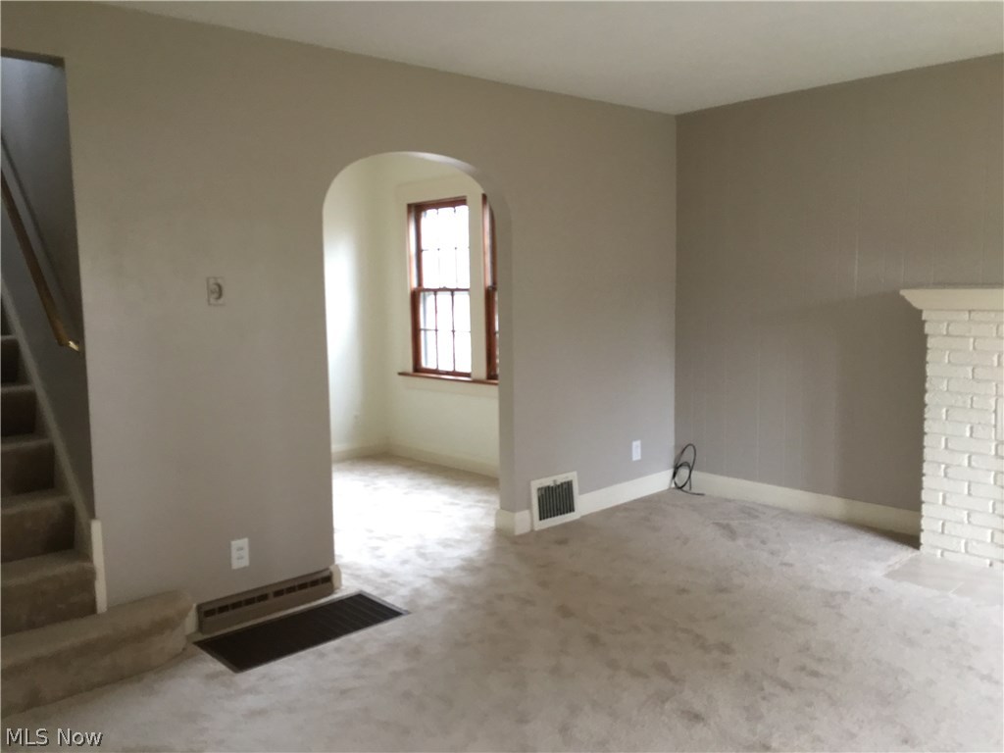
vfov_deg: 48.2
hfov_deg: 61.7
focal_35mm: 29
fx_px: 841
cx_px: 502
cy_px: 376
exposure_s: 1/15
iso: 200
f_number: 2.2
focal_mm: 4.15
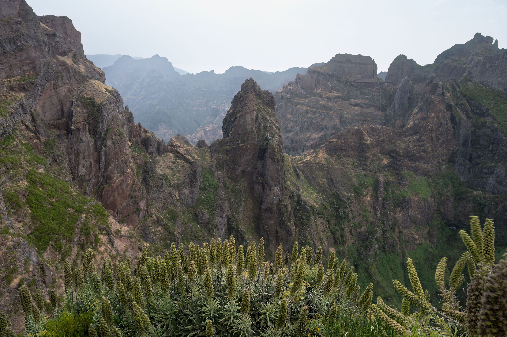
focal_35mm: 24
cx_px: 254
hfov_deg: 72.6
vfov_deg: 52.1
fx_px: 345
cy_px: 168
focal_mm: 24.5
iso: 800
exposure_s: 1/15
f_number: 8
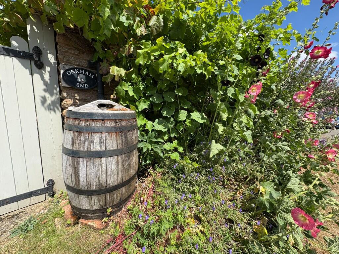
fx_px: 137
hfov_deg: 102.1
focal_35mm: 14
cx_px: 170
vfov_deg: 85.7
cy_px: 127
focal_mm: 2.22
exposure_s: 1/713
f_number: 2.2
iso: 40
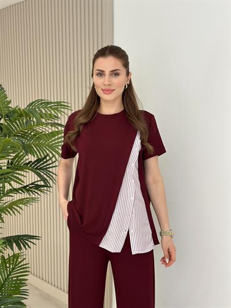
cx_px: 116
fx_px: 427
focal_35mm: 48
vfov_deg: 39.6
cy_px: 154
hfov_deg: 30.3
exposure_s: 1/373
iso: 80
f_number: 1.78
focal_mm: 6.86
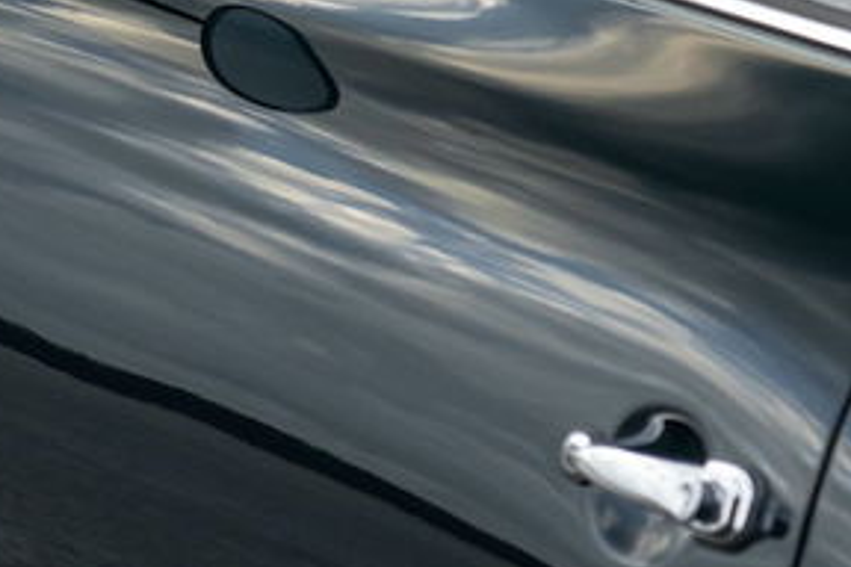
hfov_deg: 5.5
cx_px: 1374
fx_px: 8817
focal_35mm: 373
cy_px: -34
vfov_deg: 3.7
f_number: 4
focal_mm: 105
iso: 2000
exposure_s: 1/500
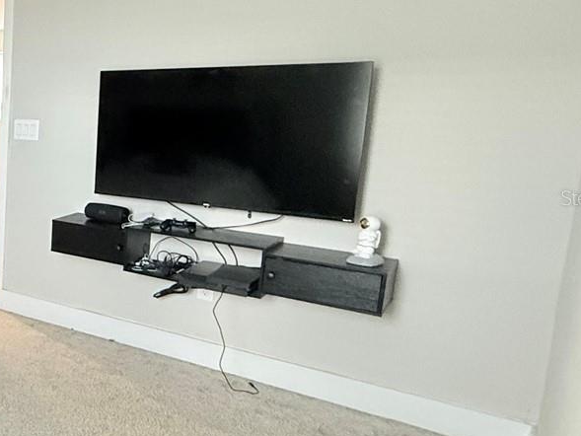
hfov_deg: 36.3
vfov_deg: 37.7
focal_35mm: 38
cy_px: 197
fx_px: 638
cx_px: -135
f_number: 2.2
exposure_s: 1/60
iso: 500
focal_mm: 2.22
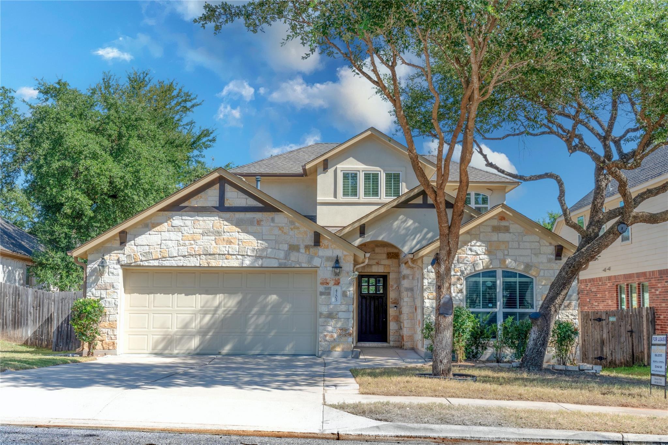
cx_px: 334
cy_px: 222
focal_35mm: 41
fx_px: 761
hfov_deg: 47.4
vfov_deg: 32.6
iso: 100
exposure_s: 1/320
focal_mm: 41
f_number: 16
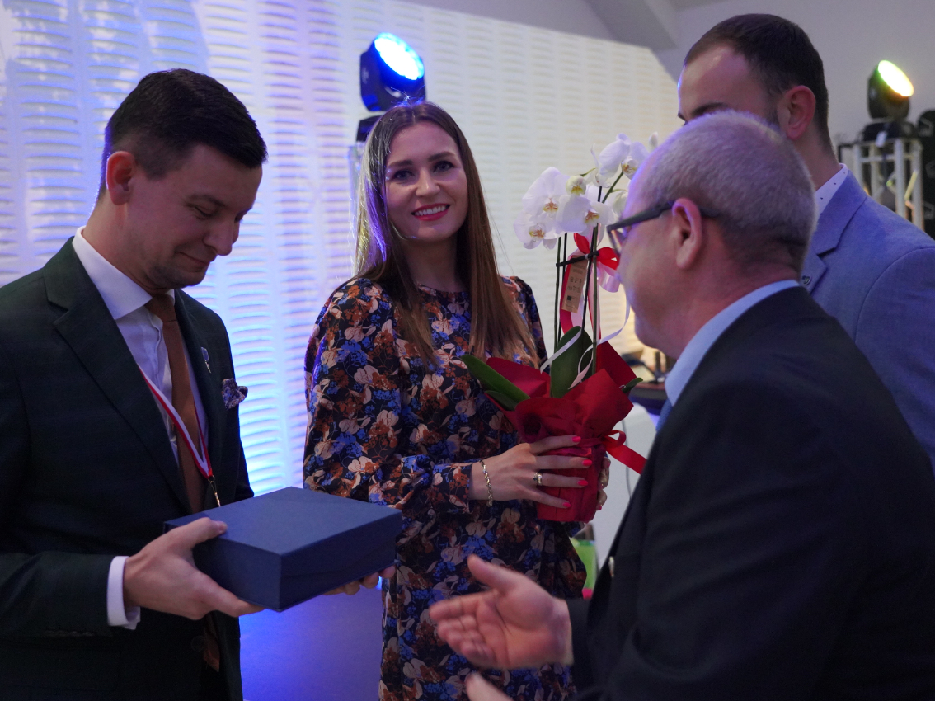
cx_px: 459
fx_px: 1161
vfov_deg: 33.6
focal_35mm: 43
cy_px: 352
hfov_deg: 43.9
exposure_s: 1/160
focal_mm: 39
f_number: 4
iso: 10000
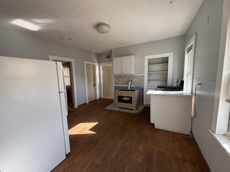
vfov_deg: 85.7
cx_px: 115
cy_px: 86
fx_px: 93
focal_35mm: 14
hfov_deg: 102.1
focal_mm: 2.22
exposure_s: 1/99
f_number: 2.2
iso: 64
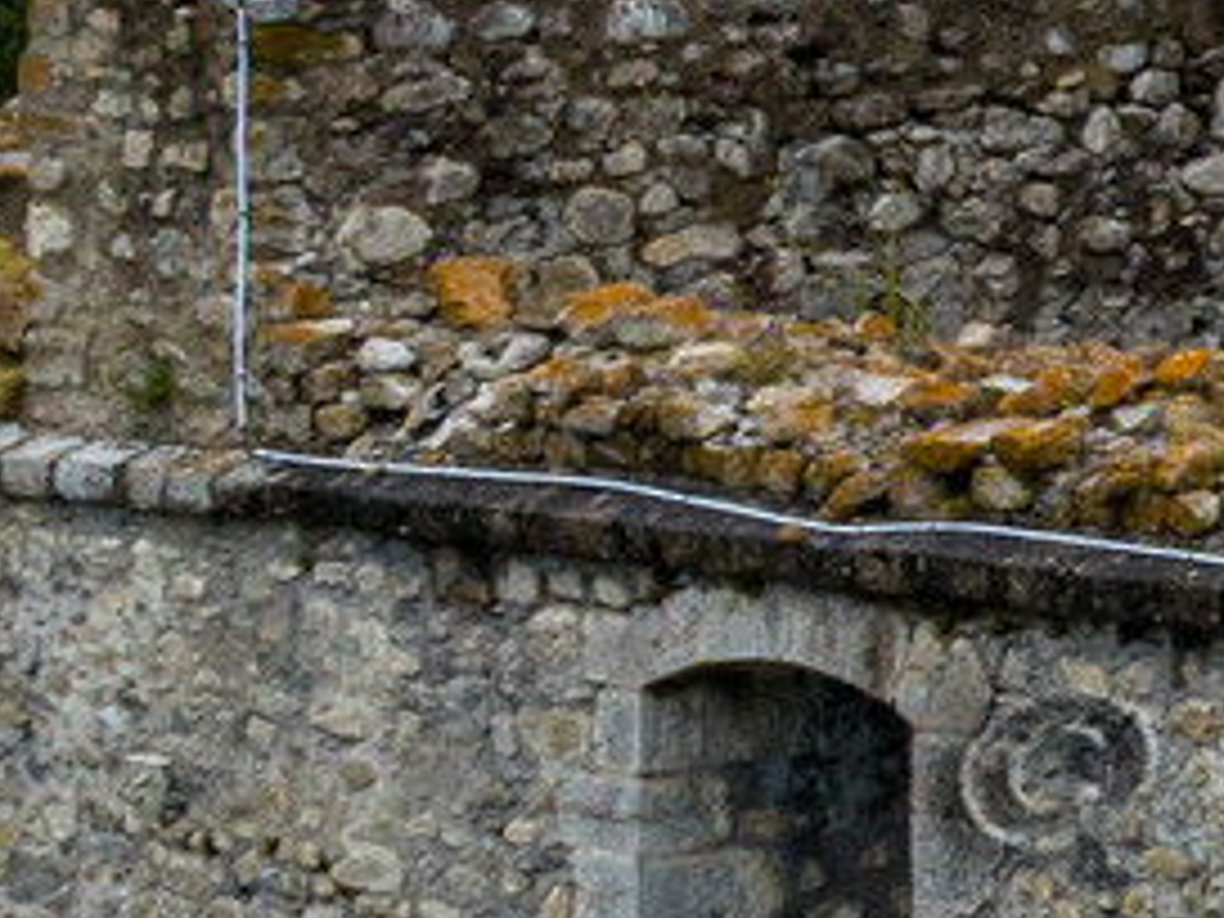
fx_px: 4986
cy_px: -418
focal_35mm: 141
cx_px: 3429
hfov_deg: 10.7
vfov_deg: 10.2
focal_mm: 12.3
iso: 200
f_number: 11
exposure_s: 1/400
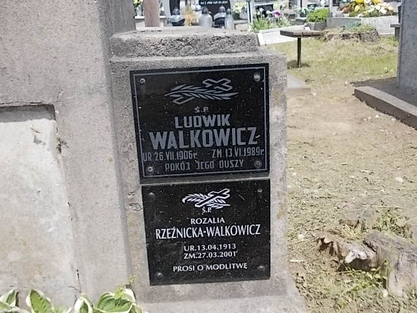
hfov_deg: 49.0
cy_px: 156
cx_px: 208
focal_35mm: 38
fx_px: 458
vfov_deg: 37.7
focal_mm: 5.3
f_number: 6.2
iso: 80
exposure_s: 1/125
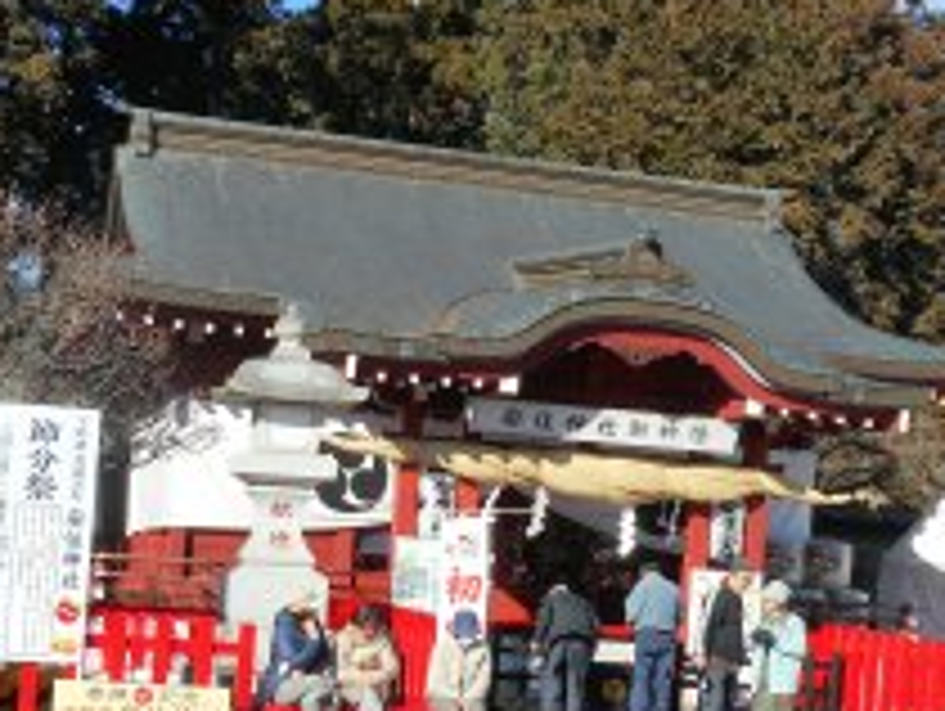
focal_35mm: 69
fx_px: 1886
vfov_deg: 21.3
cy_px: 452
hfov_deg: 28.1
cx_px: 454
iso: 80
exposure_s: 1/500
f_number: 4
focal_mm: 5.2
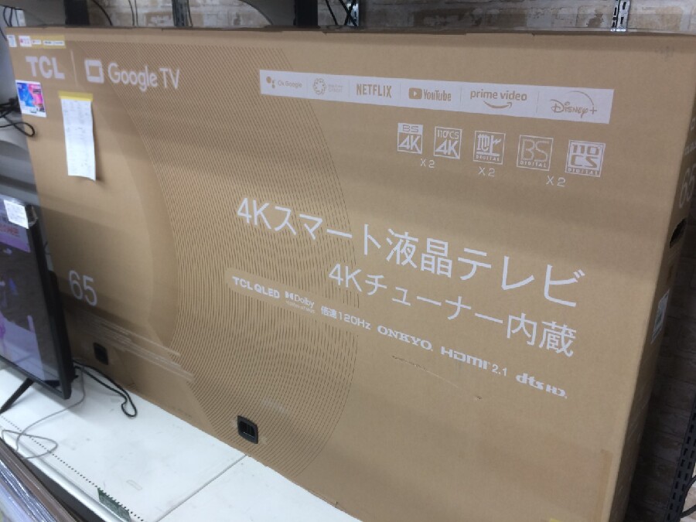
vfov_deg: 48.2
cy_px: 261
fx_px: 583
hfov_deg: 61.7
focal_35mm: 29
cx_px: 348
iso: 40
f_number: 2.2
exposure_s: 1/30
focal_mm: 4.15
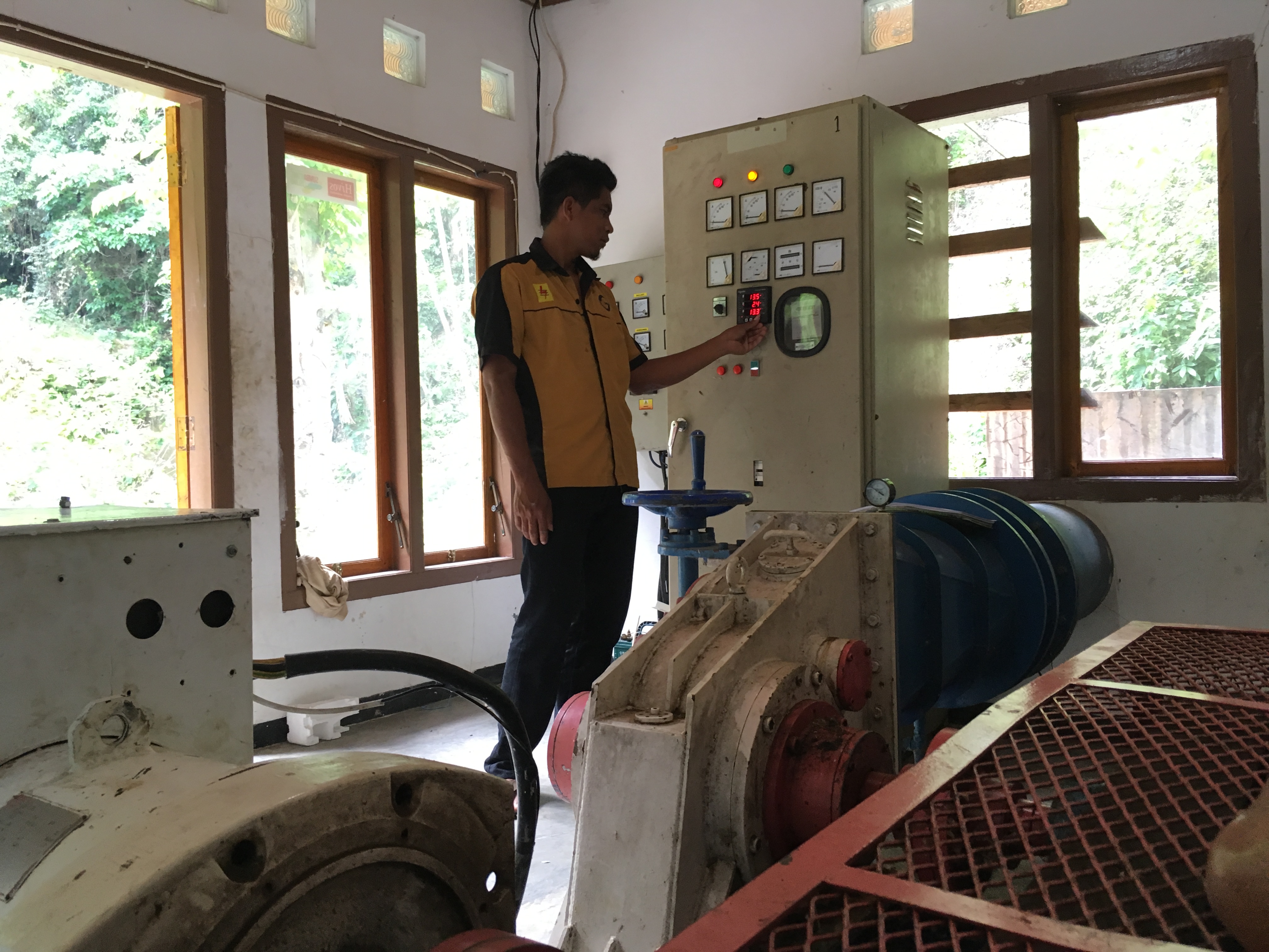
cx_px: 634
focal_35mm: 29
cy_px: 476
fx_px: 1063
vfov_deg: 48.2
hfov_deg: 61.7
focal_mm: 4.15
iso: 125
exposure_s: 1/33
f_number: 2.2
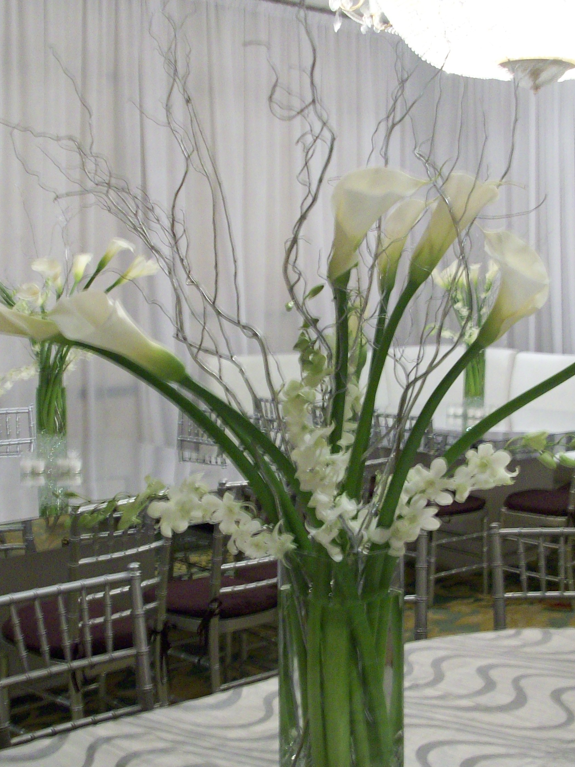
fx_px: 1085
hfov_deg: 29.6
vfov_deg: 38.7
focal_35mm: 49
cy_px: 477
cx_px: 351
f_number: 2.8
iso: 165
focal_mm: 5.7
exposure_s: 1/8
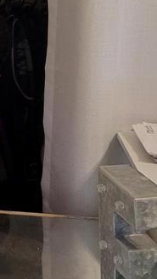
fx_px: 979
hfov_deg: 8.2
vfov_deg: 15.6
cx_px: -263
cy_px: -59
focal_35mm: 132
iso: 250
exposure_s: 1/60
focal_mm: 5.4
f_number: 1.8
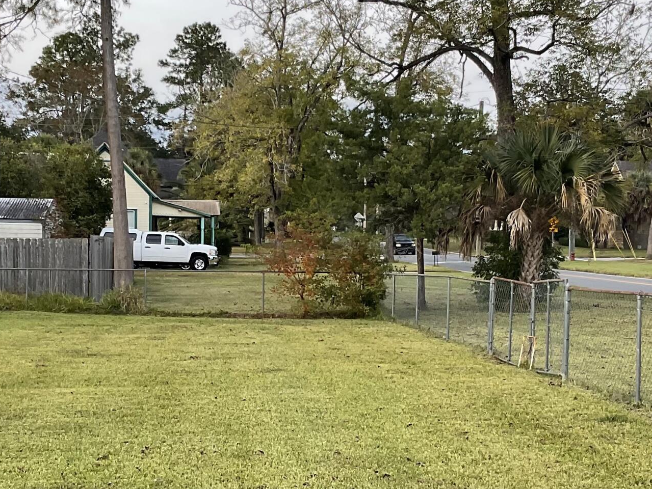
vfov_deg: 21.6
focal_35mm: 68
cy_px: 306
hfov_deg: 28.6
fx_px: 1281
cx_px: 317
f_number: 1.8
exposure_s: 1/457
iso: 16
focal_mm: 3
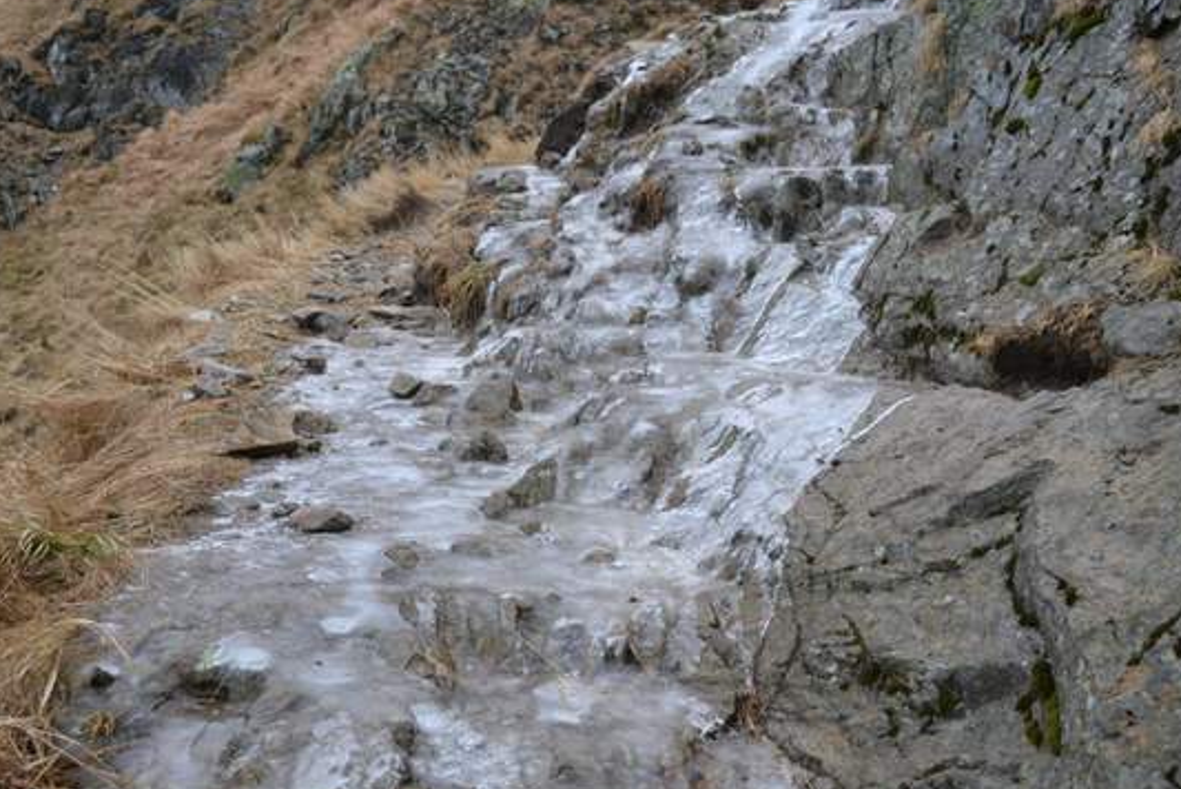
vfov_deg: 33.4
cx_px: 583
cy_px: 407
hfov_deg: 48.4
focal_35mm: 40
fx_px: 1313
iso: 400
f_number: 3.5
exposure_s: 1/500
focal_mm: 18
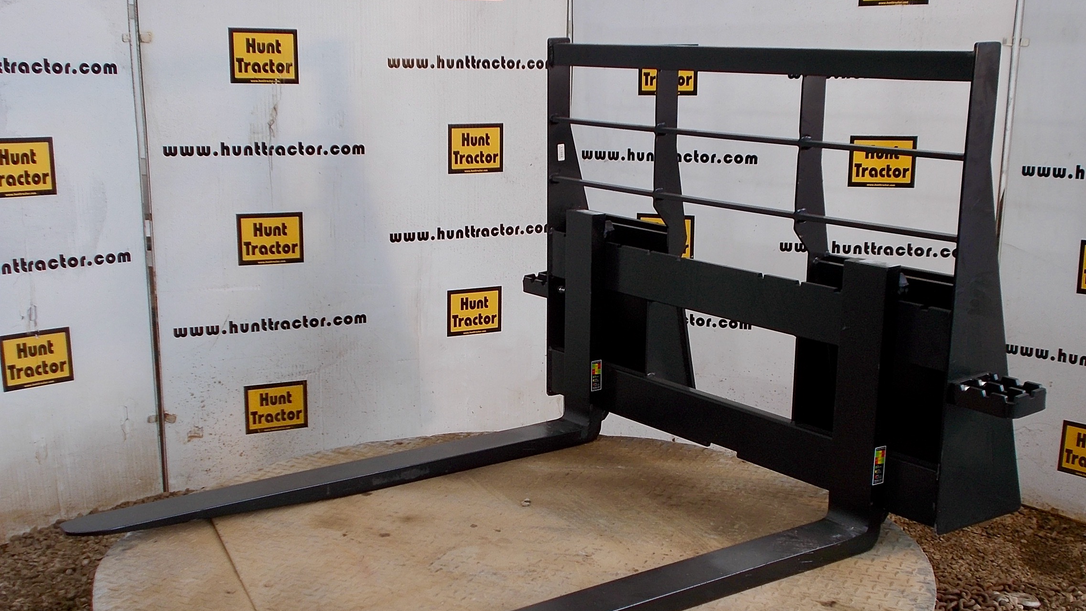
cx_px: 543
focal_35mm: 48
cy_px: 387
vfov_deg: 24.8
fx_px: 1382
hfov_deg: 42.9
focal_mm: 7.9
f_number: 4.2
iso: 80
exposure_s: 1/30
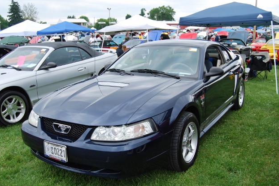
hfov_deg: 53.7
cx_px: 139
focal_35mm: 36
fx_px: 275
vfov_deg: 37.4
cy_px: 94
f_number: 5.6
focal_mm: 23
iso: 100
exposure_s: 1/125
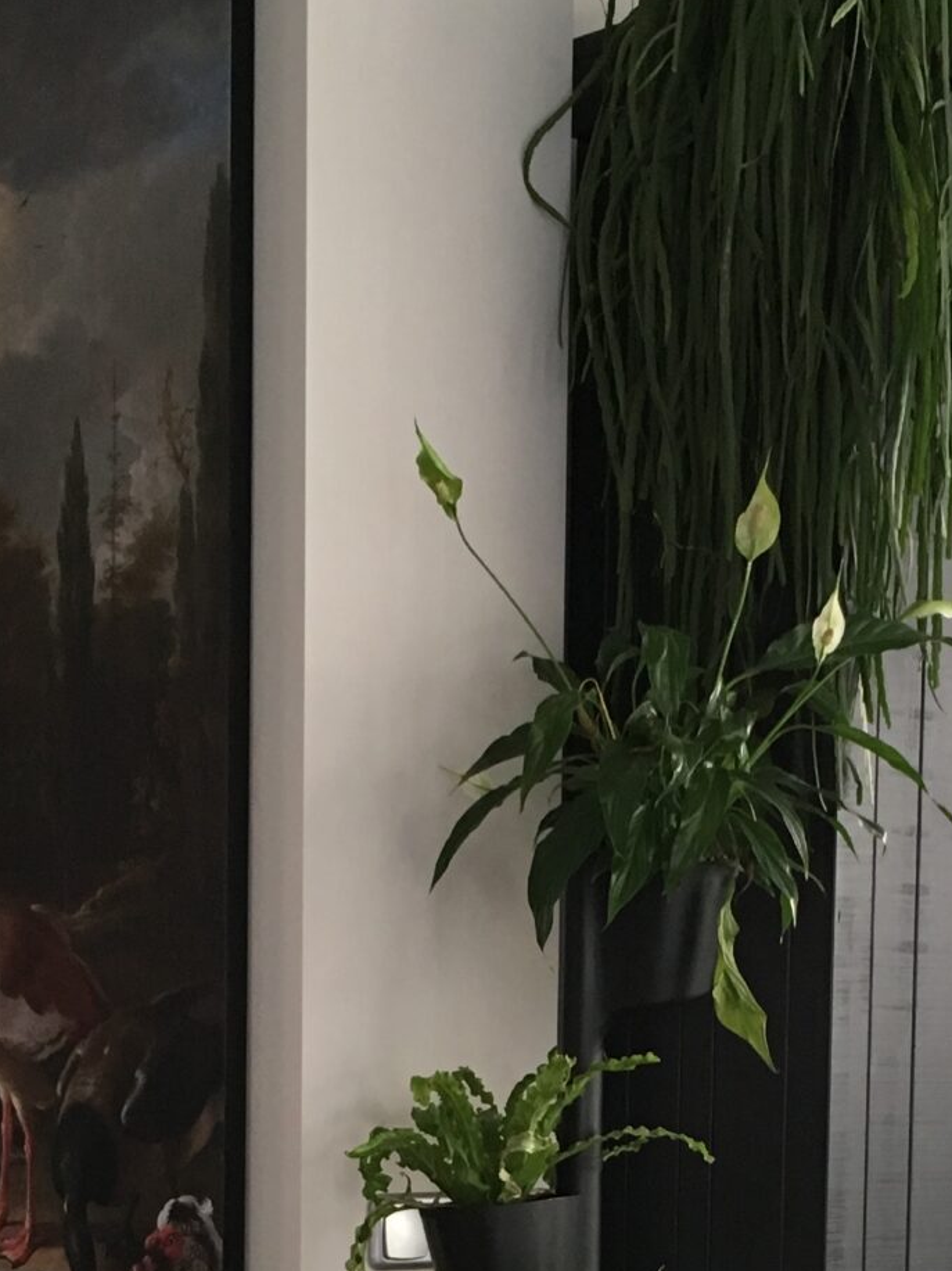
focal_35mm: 81
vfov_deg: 23.1
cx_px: 568
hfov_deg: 18.2
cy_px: 1278
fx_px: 2972
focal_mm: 4.15
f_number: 2.2
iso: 125
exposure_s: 1/33
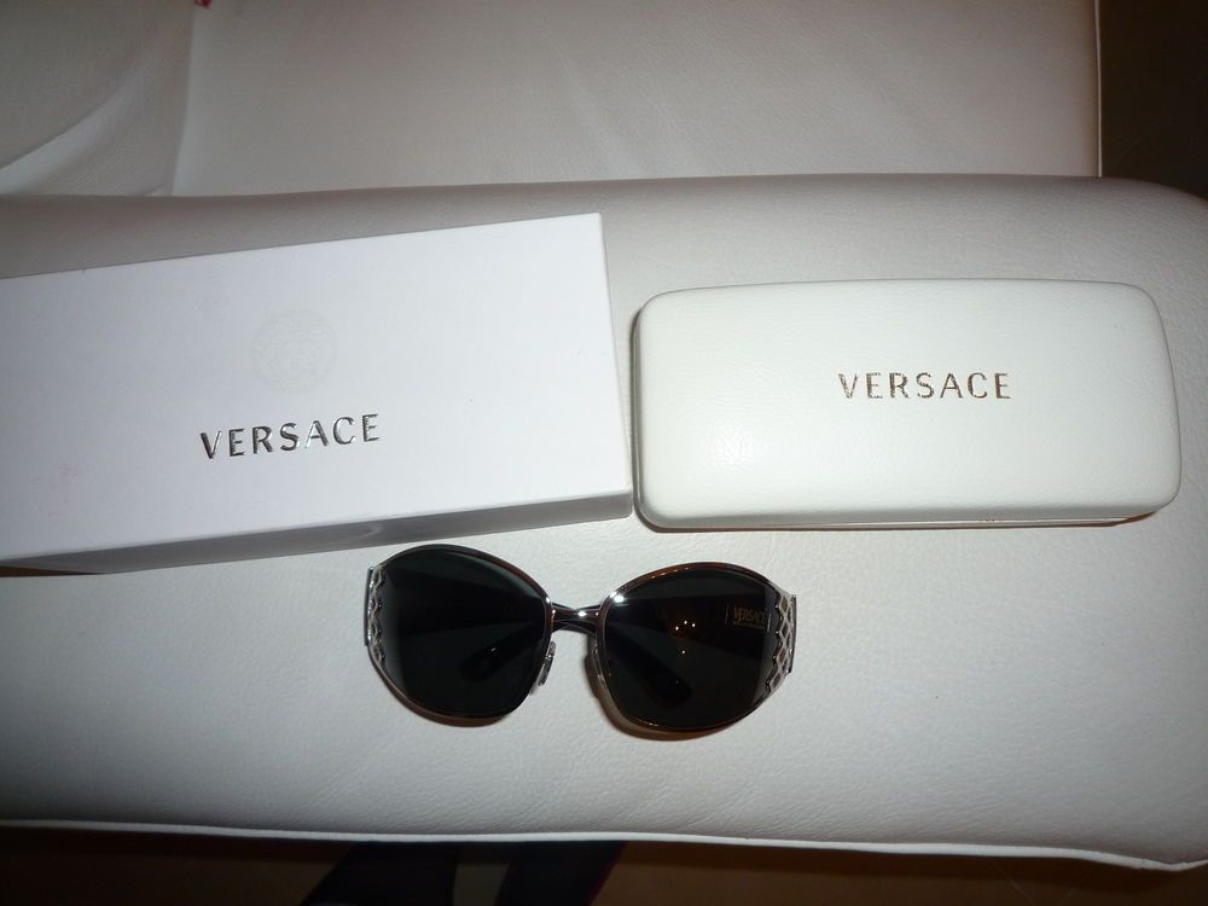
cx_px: 604
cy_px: 453
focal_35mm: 25
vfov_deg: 54.9
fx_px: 872
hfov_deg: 69.4
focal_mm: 4.4
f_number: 4
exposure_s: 1/30
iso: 100
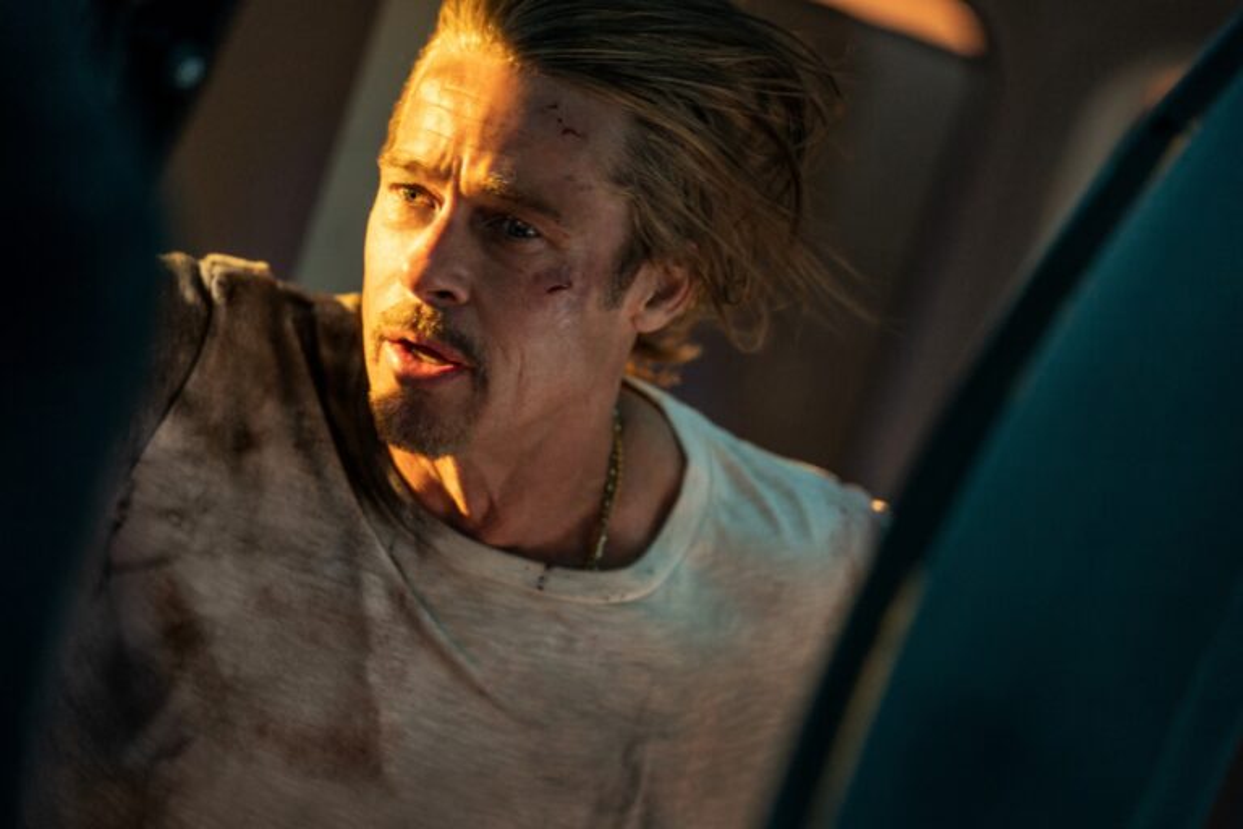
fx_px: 6007
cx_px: 622
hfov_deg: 11.8
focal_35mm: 174
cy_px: 414
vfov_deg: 7.9
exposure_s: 1/320
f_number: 2.8
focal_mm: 174
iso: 1600
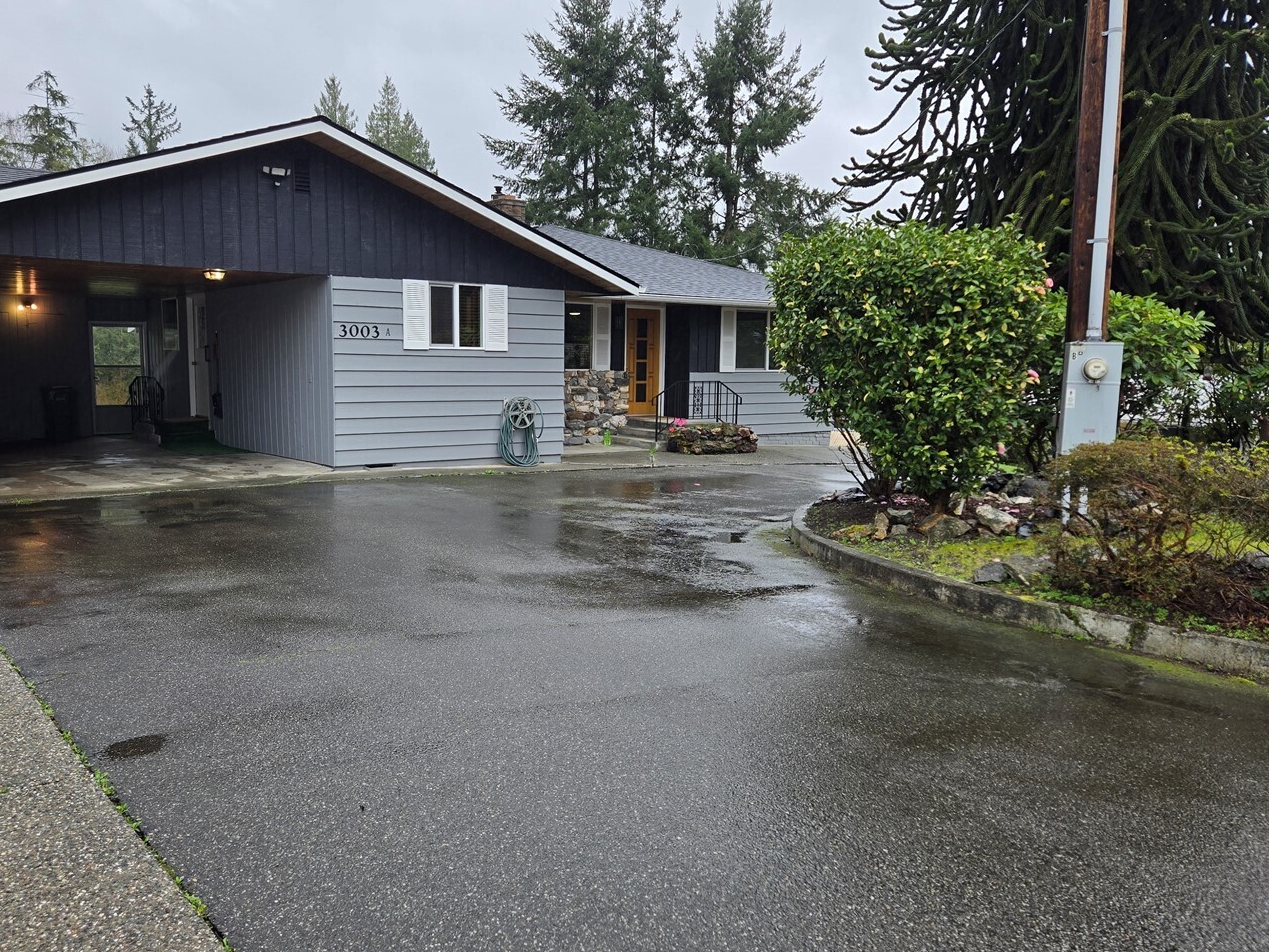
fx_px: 1063
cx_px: 556
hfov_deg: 61.5
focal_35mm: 29
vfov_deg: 48.2
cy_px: 473
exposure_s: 1/266
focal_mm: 5.4
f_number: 1.8
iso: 25
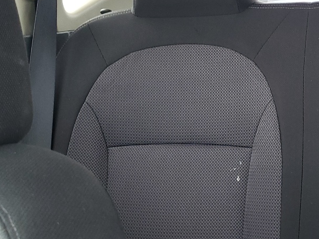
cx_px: 329
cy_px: 48
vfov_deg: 21.0
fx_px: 636
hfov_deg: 26.5
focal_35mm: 69
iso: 70
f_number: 1.5
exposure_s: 1/60.2
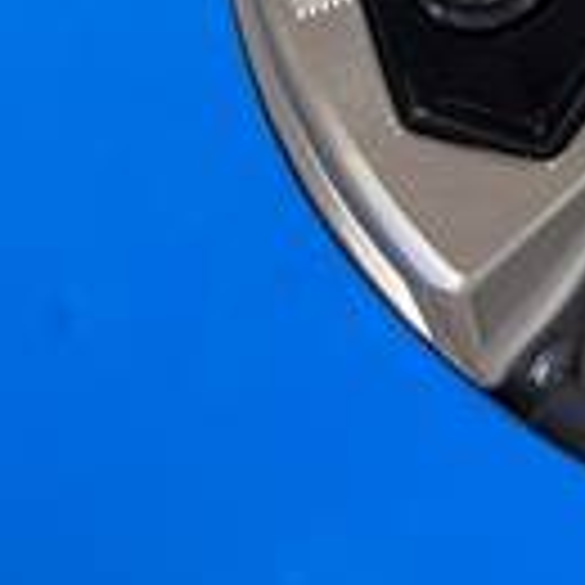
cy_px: -256
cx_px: 1210
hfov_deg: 12.4
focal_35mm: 122
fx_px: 2333
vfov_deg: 13.6
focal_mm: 3.99
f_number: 1.8
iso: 80
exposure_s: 1/50
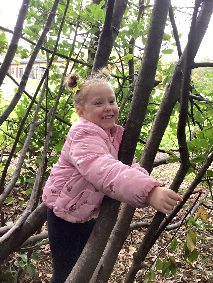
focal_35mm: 31
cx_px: 106
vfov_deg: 58.4
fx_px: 254
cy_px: 142
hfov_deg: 45.4
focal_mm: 3.3
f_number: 2.4
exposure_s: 1/50
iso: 100
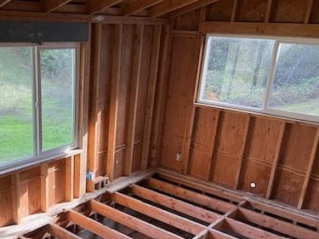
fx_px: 378
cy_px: 173
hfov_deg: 44.5
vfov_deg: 34.5
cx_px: 87
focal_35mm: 41
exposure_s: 1/125
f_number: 1.78
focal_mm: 6.76
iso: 64
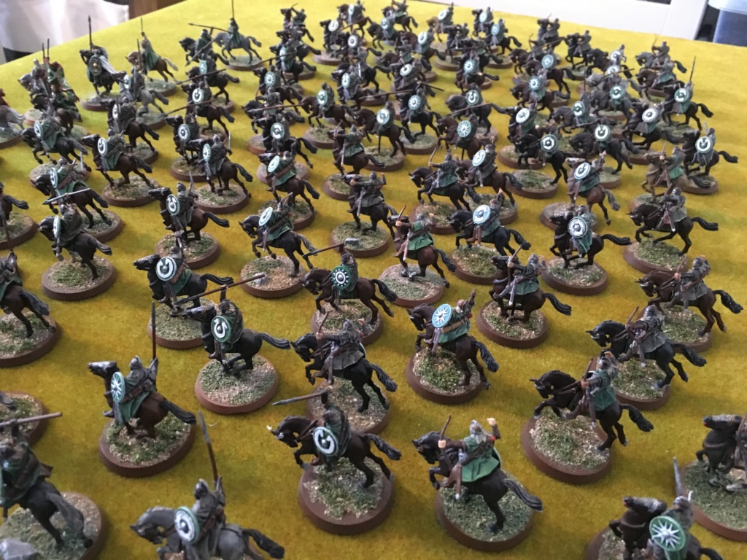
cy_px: 280
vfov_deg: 48.2
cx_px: 374
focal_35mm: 29
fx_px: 626
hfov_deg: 61.7
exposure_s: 1/17
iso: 320
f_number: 2.2
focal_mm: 4.15
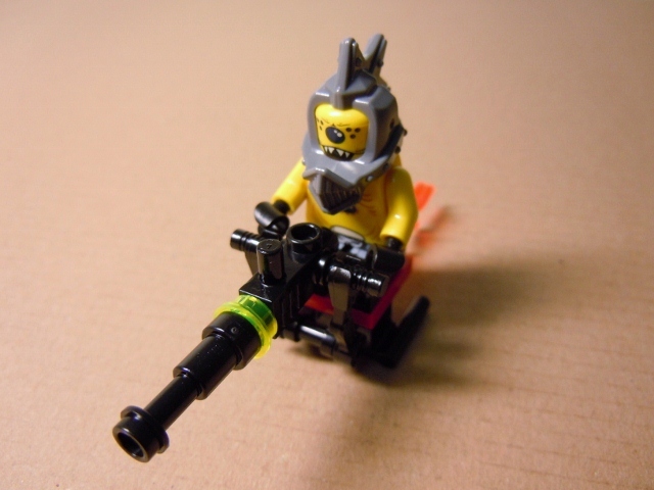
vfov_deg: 46.8
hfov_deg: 60.0
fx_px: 567
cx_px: 327
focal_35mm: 30
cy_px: 245
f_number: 3.5
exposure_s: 1/50
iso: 400
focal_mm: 5.4
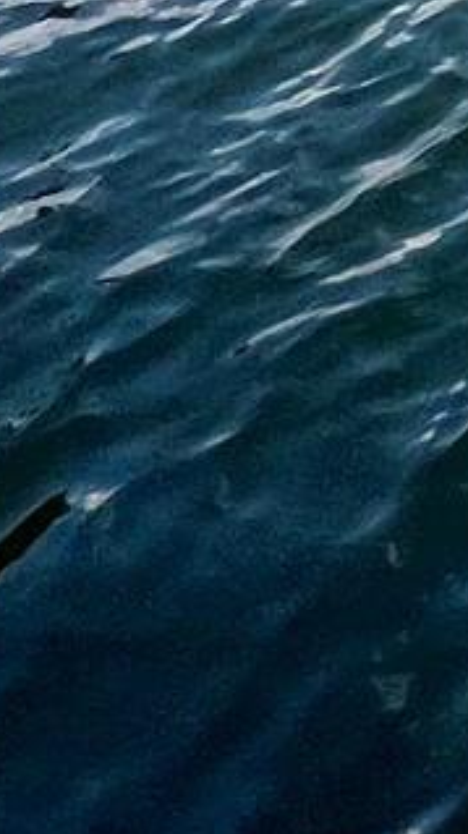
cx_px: 1720
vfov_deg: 15.8
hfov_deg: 8.6
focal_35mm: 91
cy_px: -1022
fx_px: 2011
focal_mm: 1.57
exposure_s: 1/834
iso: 32
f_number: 1.8
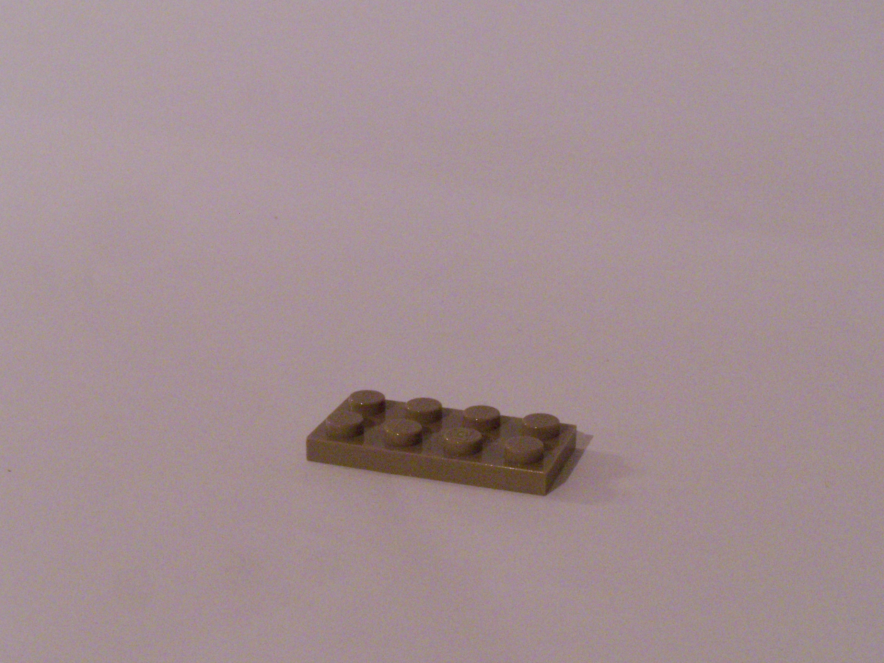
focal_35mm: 64
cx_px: 442
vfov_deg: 22.9
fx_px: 1634
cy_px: 332
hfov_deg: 30.3
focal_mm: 10.7
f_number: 8
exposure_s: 1/4
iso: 400
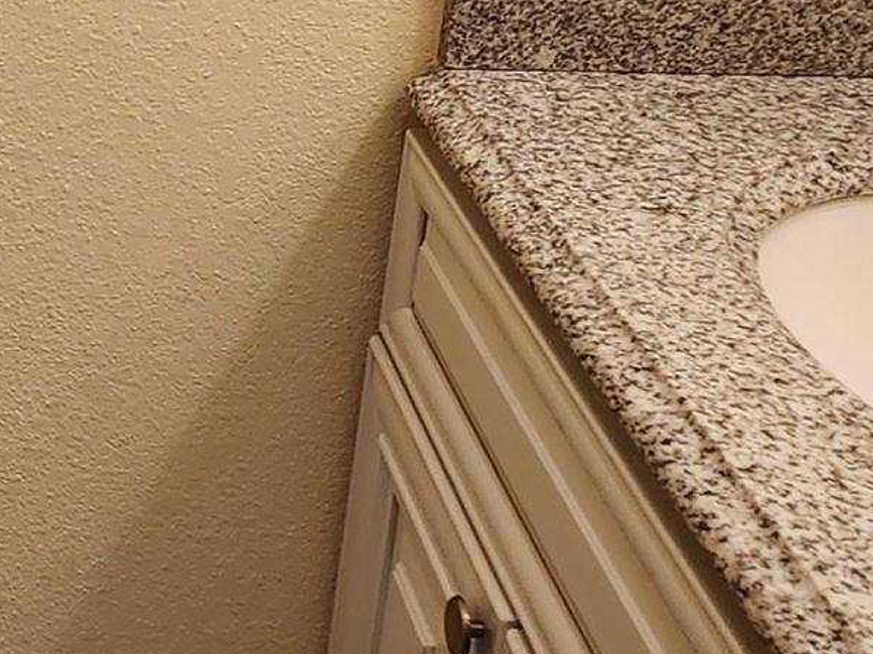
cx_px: -299
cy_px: 54
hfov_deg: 24.7
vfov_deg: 21.4
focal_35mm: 67
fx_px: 1690
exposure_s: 1/60
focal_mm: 2.2
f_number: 2.2
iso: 64
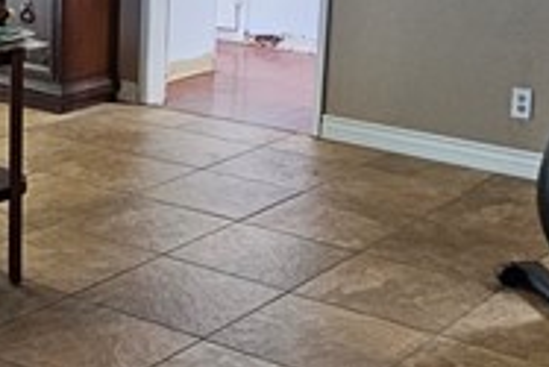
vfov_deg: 18.4
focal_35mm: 74
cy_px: 106
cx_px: 15
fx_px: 1129
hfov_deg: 26.1
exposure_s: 1/30
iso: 400
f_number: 2.2
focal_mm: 2.2
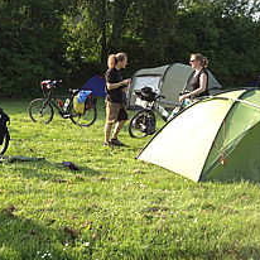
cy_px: 136
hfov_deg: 27.3
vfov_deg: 28.6
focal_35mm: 60
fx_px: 510
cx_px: 11
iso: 50
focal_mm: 4.28
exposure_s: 1/365
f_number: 2.4
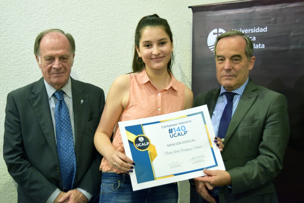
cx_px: 152
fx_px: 481
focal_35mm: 57
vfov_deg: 23.8
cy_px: 102
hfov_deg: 35.0
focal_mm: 38
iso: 1400
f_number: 4.8
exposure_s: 1/60
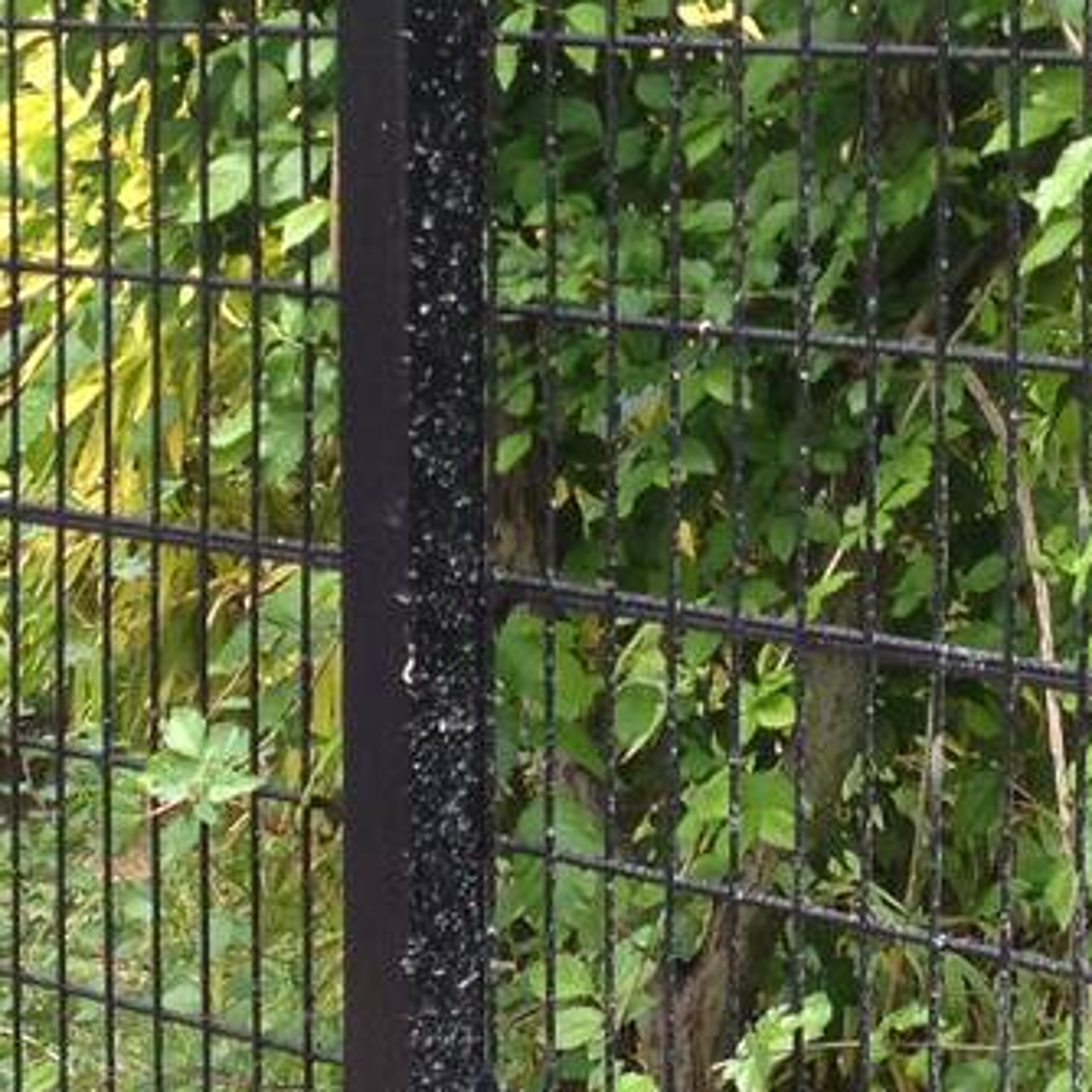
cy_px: 461
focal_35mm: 148
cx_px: 670
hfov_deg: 11.8
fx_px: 5282
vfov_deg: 11.8
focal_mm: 4.28
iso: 50
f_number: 2.4
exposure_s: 1/144
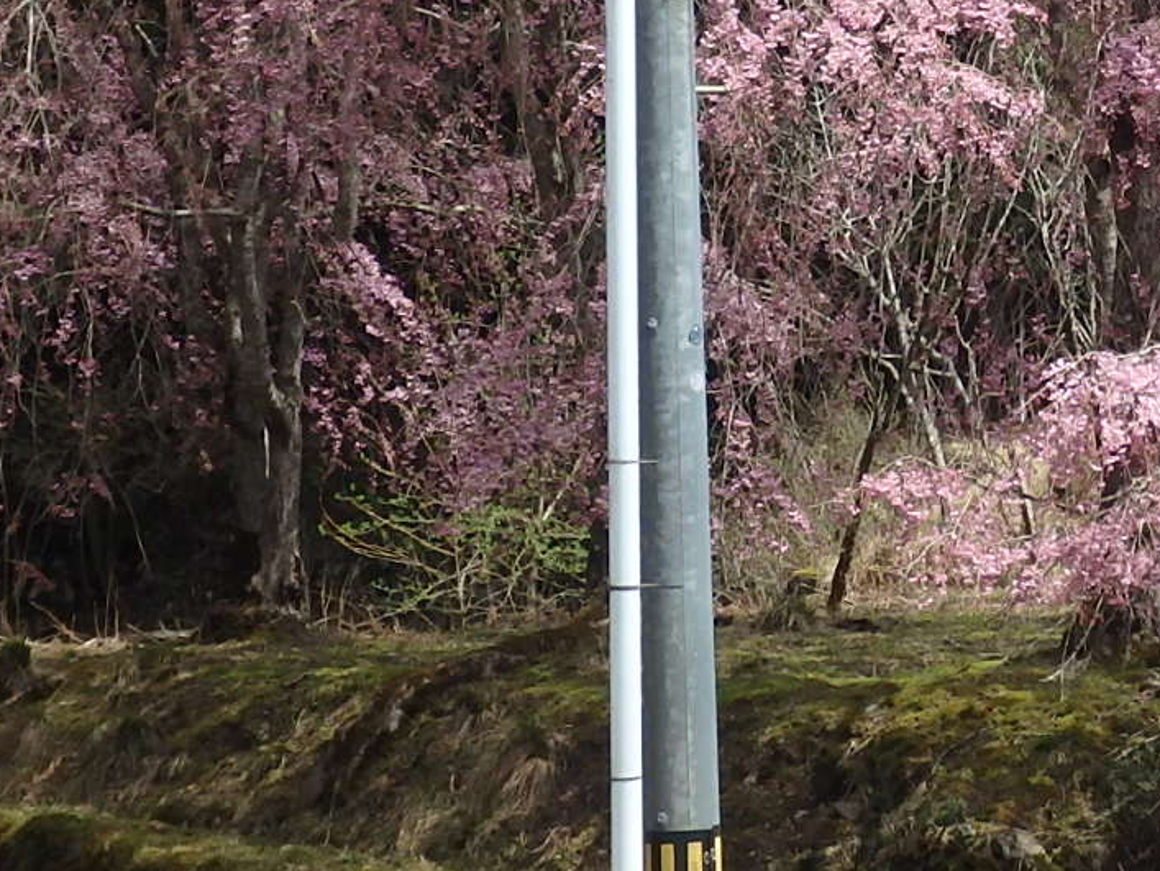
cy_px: -282
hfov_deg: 16.7
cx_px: 1288
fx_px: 3822
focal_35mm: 114
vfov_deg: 12.6
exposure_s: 1/320
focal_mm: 7.5
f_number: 5.2
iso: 125
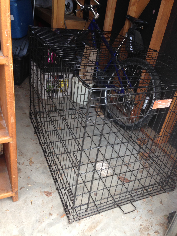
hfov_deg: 42.9
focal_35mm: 33
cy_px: 118
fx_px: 225
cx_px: 88
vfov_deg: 55.4
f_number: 2.4
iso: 50
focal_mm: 4.12
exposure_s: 1/60
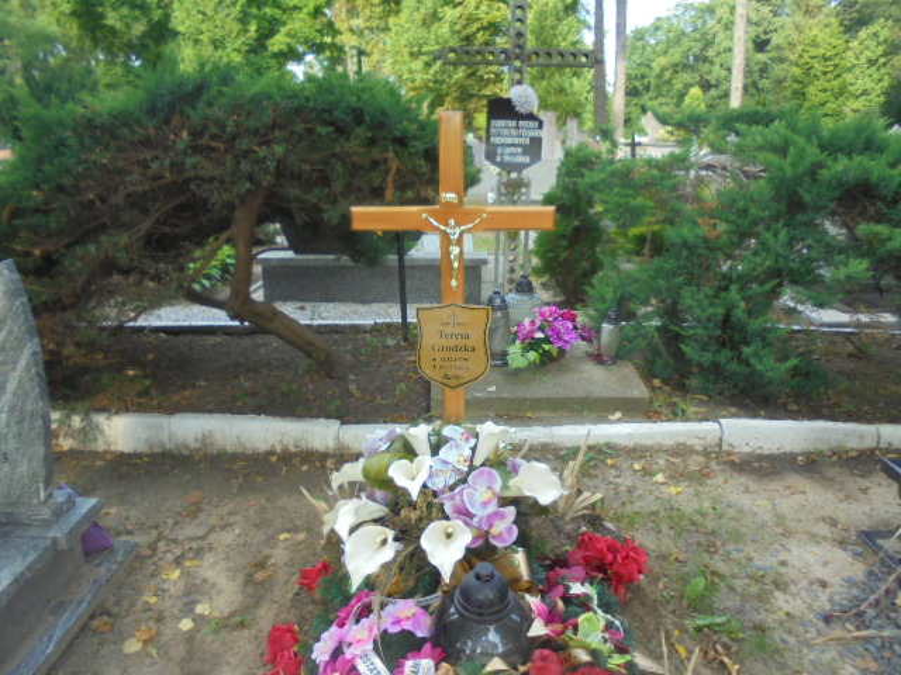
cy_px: 338
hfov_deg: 67.3
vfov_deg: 53.1
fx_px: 677
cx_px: 450
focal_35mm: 26
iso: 100
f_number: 3.5
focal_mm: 4.6
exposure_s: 1/100
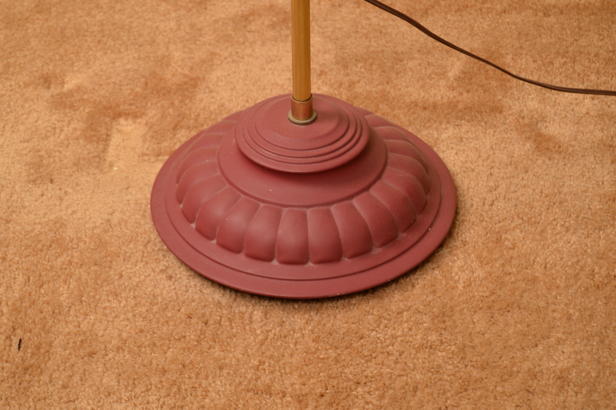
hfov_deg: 24.6
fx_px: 1410
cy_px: 205
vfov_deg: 16.5
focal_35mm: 82
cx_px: 308
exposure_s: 1/160
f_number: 6.3
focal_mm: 55
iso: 200
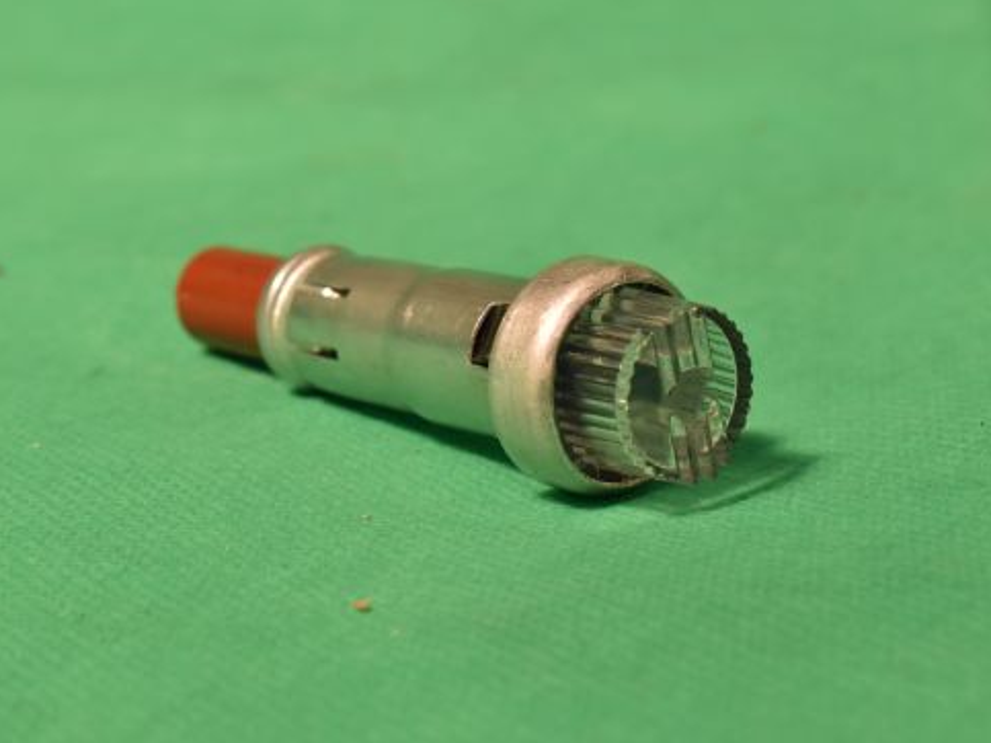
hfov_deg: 19.9
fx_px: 2822
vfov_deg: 15.0
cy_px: 367
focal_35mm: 99
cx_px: 595
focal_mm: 55
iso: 800
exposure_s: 1/100
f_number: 11
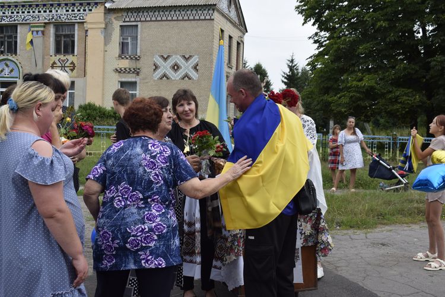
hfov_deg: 44.9
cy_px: 148
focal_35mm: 44
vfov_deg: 30.9
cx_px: 222
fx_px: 538
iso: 200
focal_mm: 29
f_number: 9
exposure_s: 1/320
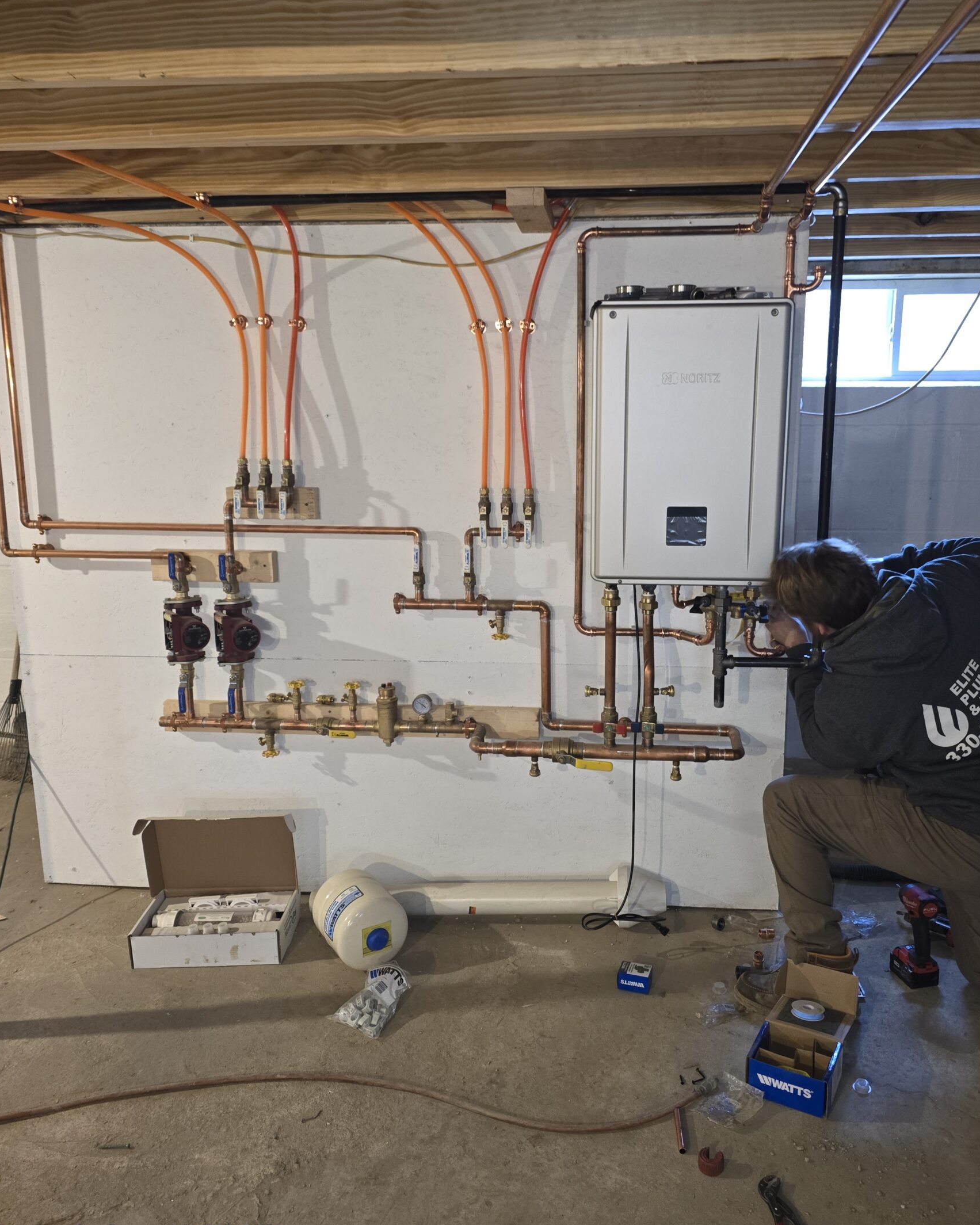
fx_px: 979
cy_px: 585
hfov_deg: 53.0
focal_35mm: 27
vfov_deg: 64.0
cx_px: 550
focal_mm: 6.3
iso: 320
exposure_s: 1/12
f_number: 1.7
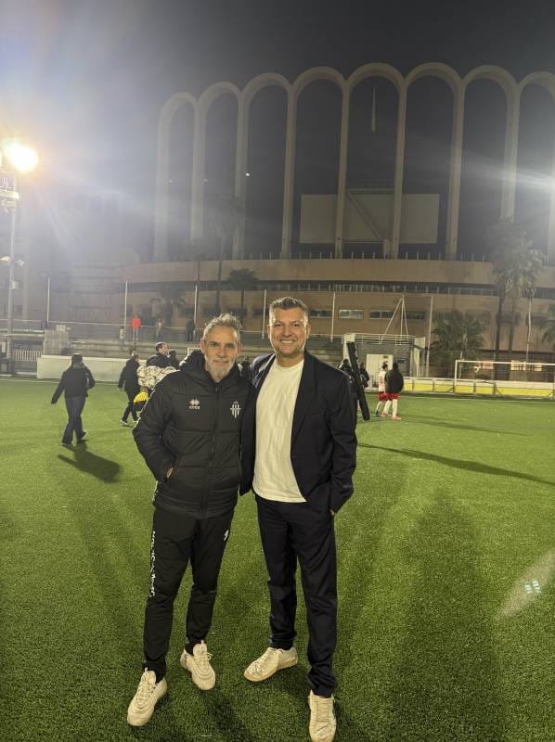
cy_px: 371
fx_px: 514
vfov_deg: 71.7
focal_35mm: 24
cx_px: 278
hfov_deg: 56.7
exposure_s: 1/61
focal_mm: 6.76
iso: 200
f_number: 1.78
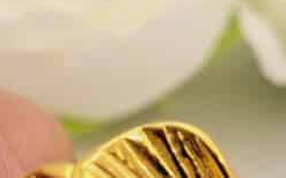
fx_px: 857
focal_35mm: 110
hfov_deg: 19.0
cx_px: 147
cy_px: 147
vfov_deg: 11.8
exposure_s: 1/186
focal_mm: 5.23
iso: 50
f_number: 1.8
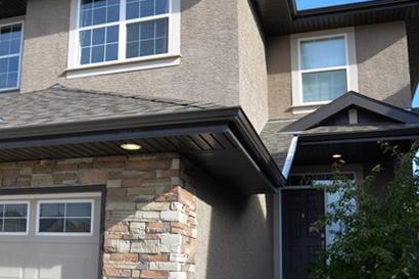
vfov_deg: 29.7
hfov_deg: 42.5
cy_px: 176
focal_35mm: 45
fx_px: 524
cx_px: 115
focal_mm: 18
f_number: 8
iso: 100
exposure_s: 1/80
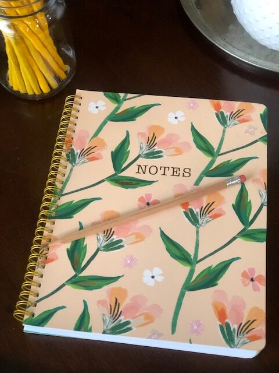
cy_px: 186
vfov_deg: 33.8
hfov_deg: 25.7
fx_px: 613
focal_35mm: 57
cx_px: 140
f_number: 2.8
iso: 320
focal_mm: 6.6
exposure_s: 1/30
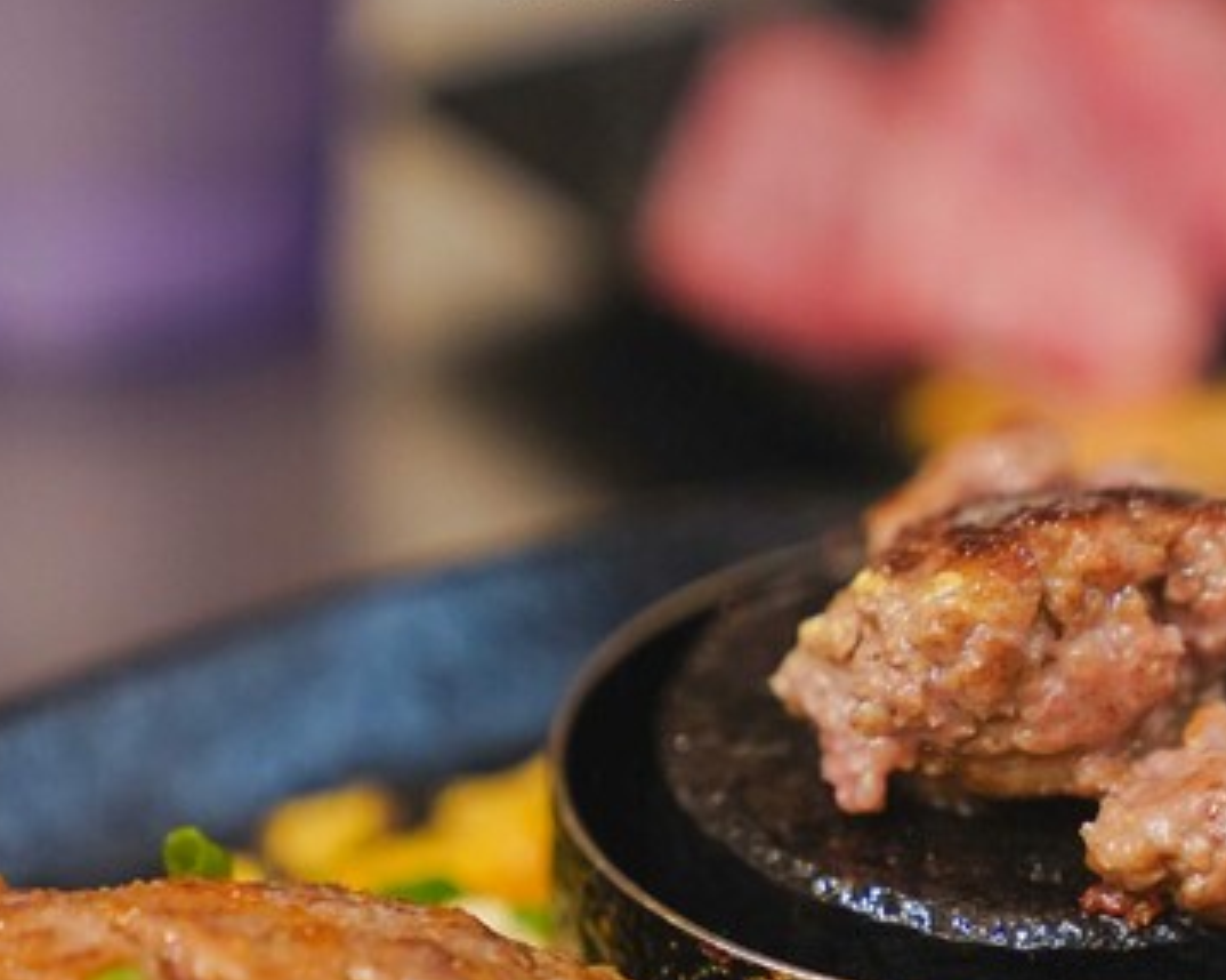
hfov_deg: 12.4
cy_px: 843
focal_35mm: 156
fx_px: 5657
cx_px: 610
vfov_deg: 9.9
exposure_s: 1/80
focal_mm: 70
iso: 2500
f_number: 3.2
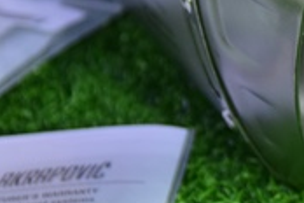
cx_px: 416
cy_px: -29
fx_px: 2101
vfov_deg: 5.5
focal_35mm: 249
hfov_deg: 8.1
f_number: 3.5
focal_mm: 45
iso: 800
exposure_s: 1/40
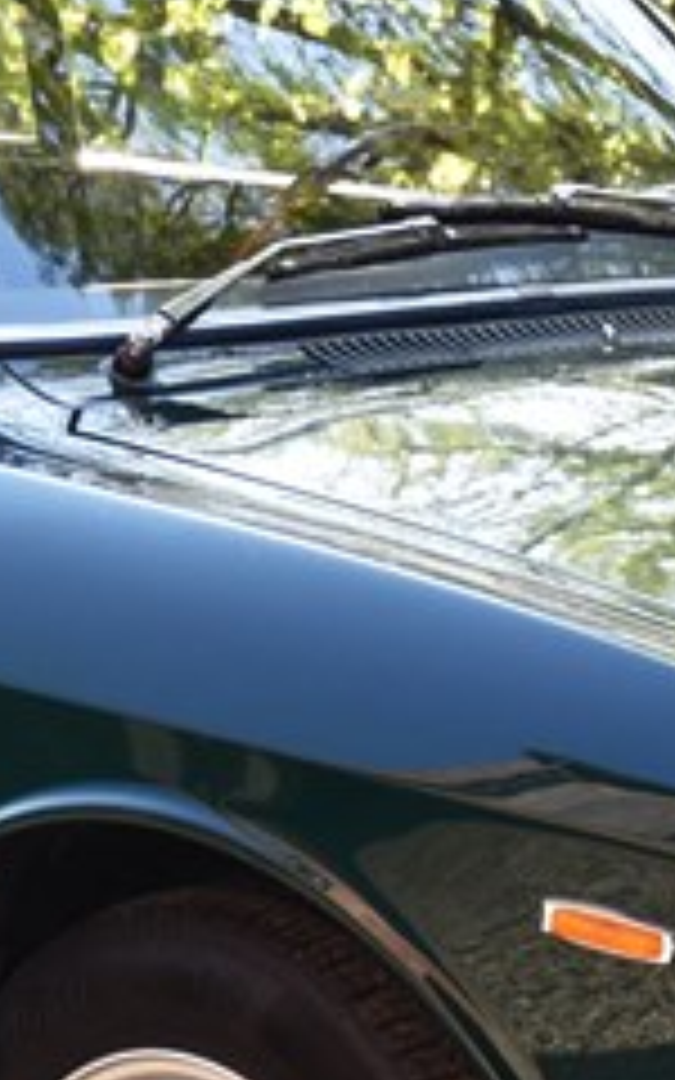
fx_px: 7358
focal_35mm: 250
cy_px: 688
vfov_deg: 8.4
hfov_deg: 5.2
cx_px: 158
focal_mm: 34
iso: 400
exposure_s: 1/250
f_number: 5
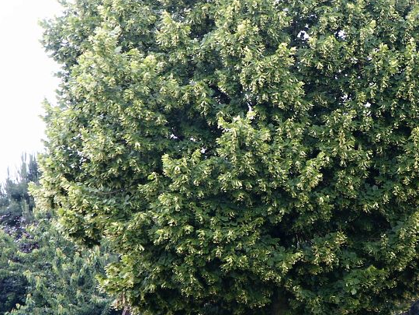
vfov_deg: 7.2
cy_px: 138
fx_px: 2493
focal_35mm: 206
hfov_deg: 9.6
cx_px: 268
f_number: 3.6
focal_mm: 28.23
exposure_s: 1/125
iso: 64
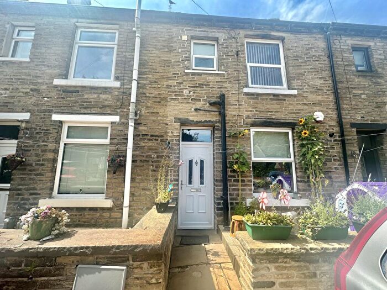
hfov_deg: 102.1
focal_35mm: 14
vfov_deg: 85.7
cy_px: 145
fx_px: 157
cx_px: 194
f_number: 2.2
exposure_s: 1/540
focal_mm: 2.22
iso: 40
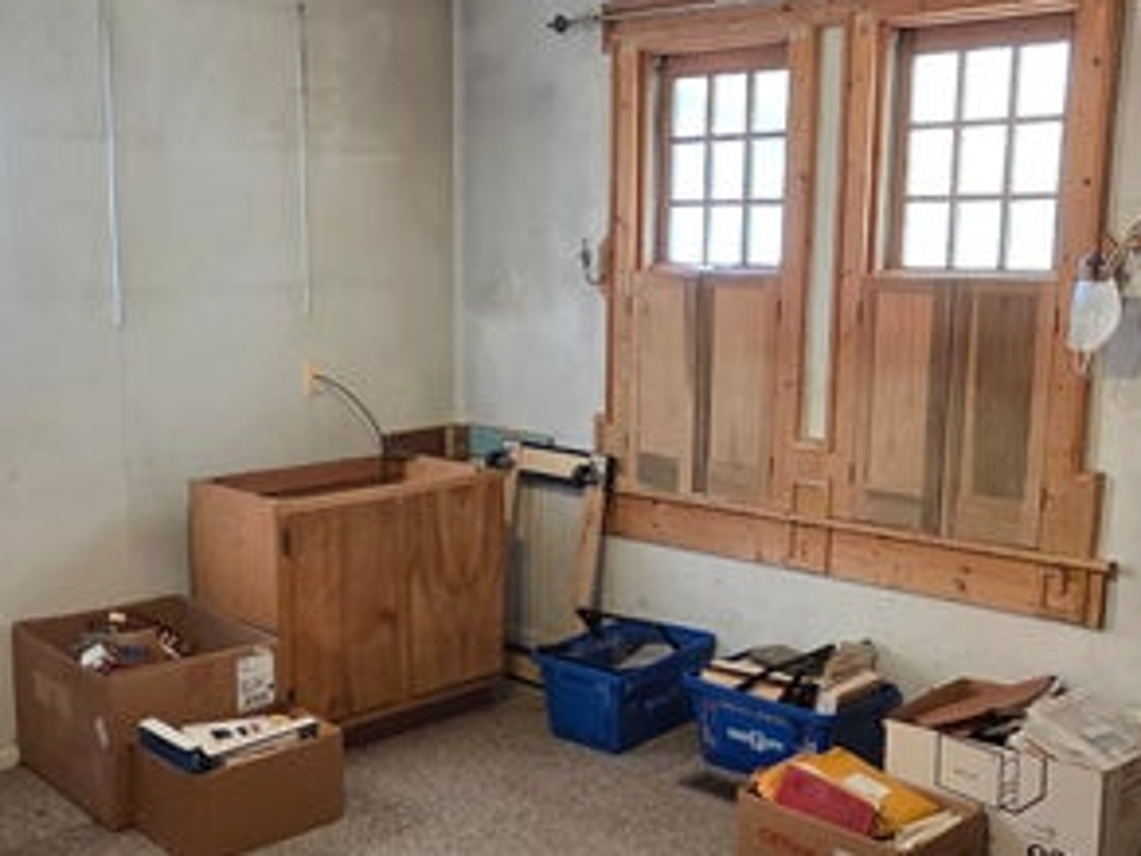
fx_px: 1253
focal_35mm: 38
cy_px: 489
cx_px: 569
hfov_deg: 49.0
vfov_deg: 37.6
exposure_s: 1/60
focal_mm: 2.2
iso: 500
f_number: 2.2
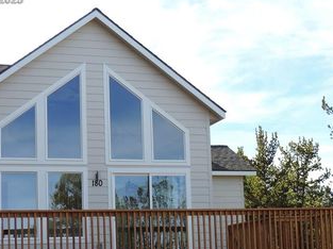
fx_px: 769
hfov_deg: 24.4
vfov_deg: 18.3
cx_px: 187
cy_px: 174
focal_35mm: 80
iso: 80
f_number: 3.6
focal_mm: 8.9
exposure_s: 1/320
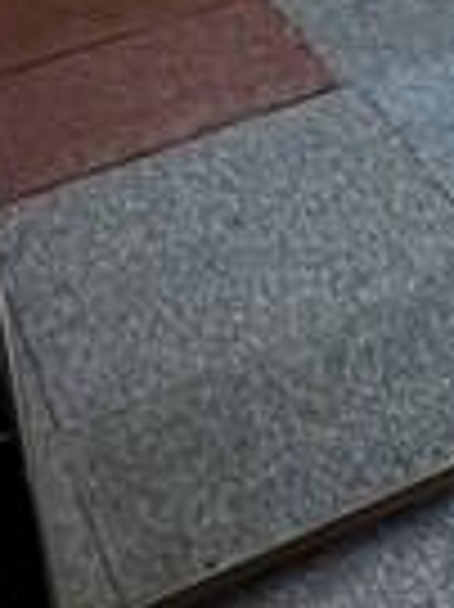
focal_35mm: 106
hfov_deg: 11.1
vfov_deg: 16.2
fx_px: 1857
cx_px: 1169
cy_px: -419
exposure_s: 1/50
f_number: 2.2
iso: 200
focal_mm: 2.22
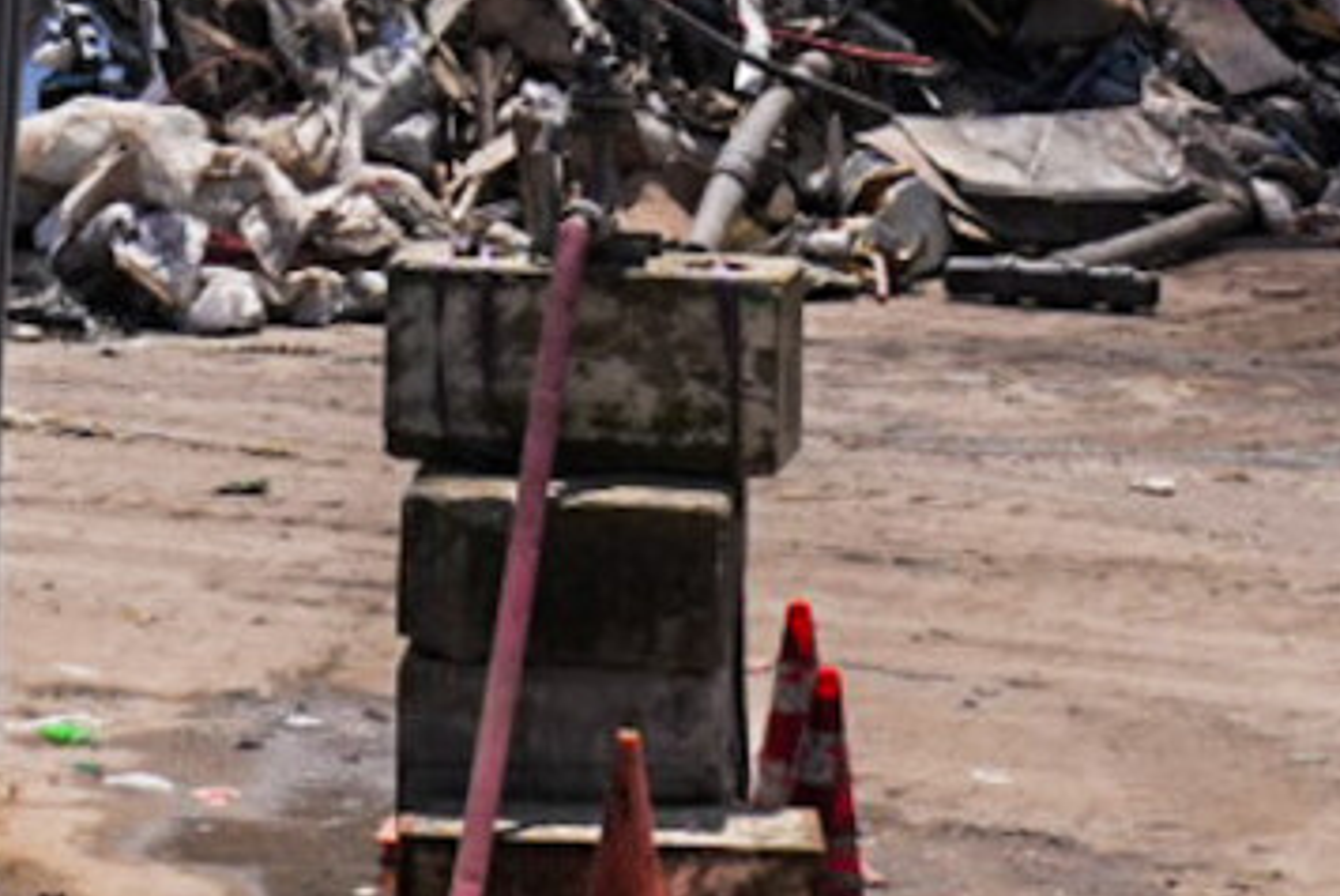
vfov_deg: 6.8
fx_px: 7227
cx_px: 60
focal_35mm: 194
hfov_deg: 10.5
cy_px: -1079
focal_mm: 36
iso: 250
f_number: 13
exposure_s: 1/400
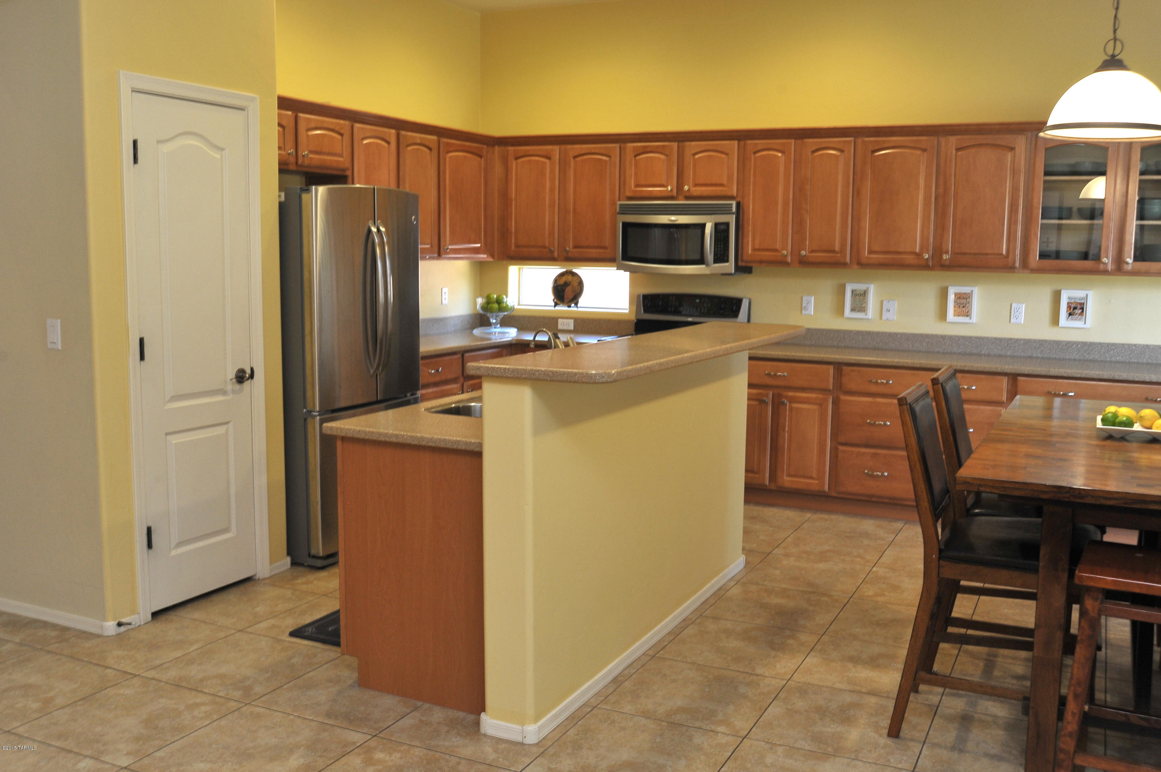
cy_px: 386
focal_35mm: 35
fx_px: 1128
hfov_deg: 54.5
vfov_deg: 37.8
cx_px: 580
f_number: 6.3
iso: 640
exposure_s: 1/30
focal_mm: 35
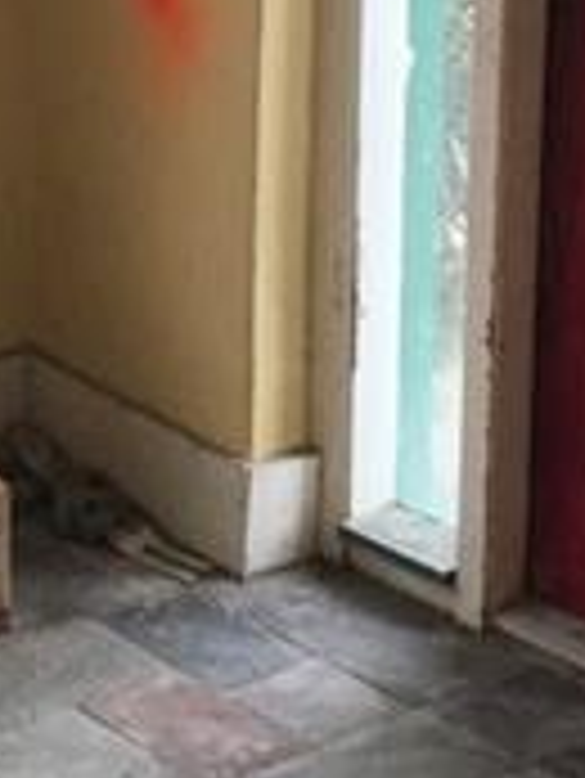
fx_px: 2791
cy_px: -4
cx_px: -252
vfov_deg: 15.6
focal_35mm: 124
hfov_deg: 11.5
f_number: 1.8
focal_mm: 3.99
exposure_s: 1/120
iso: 40
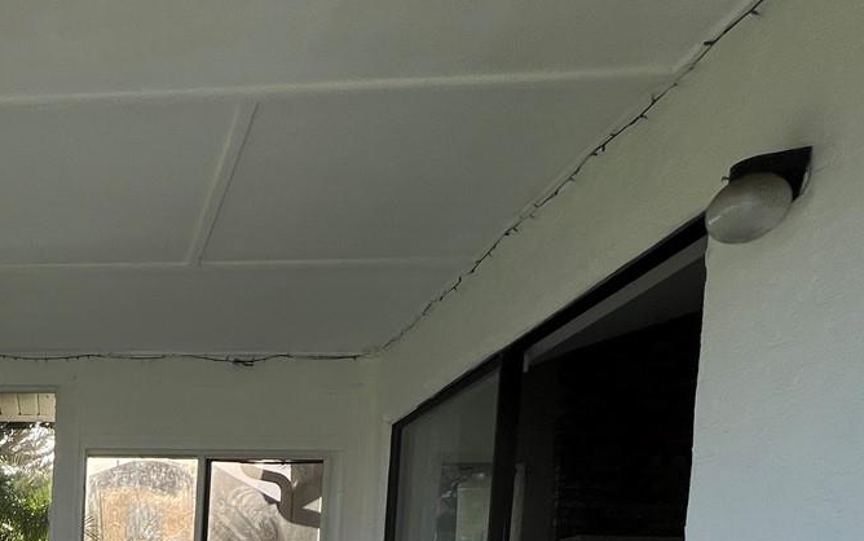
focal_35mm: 33
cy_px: 683
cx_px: -45
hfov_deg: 46.1
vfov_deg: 30.9
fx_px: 777
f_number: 1.8
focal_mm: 1.57
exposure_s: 1/356
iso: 32
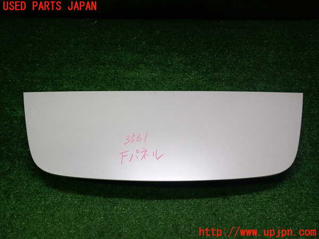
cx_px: 160
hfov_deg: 60.0
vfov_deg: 46.8
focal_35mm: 30
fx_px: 276
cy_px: 120
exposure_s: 1/50
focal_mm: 5.4
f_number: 2.3
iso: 200
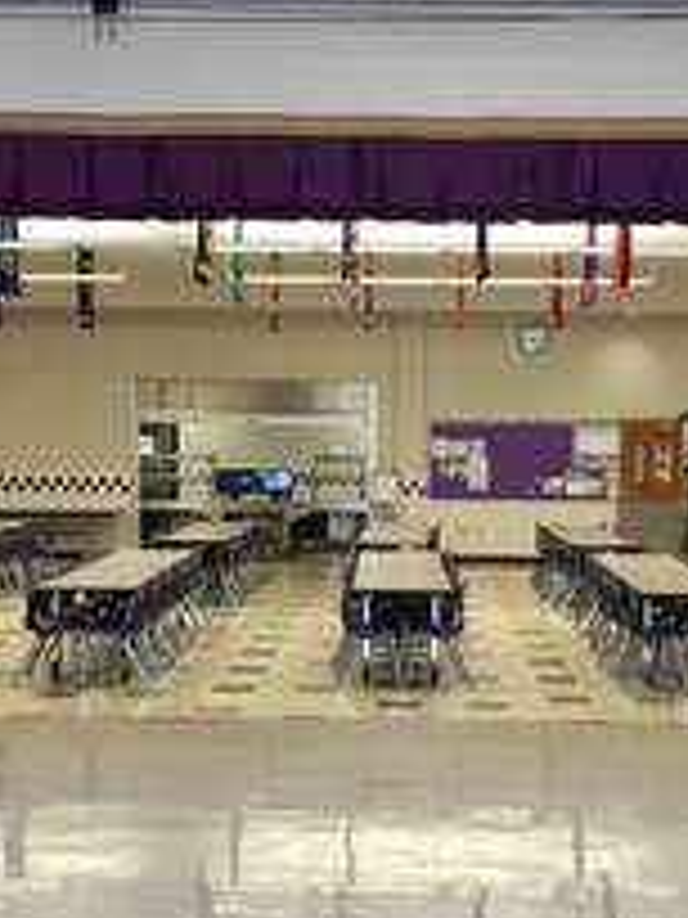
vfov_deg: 33.7
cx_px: 391
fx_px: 1511
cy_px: 544
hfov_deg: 25.6
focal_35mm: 57
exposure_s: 1/30
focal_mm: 4.15
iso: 32
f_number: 2.2
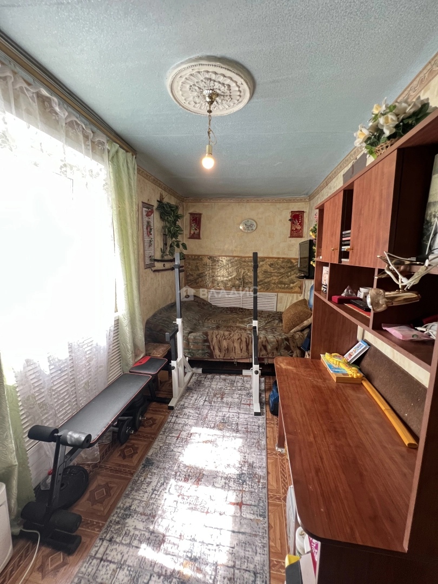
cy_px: 292
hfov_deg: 89.9
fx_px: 219
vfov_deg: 106.2
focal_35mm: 13
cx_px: 219
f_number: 1.8
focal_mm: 1.57
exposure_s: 1/77
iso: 250
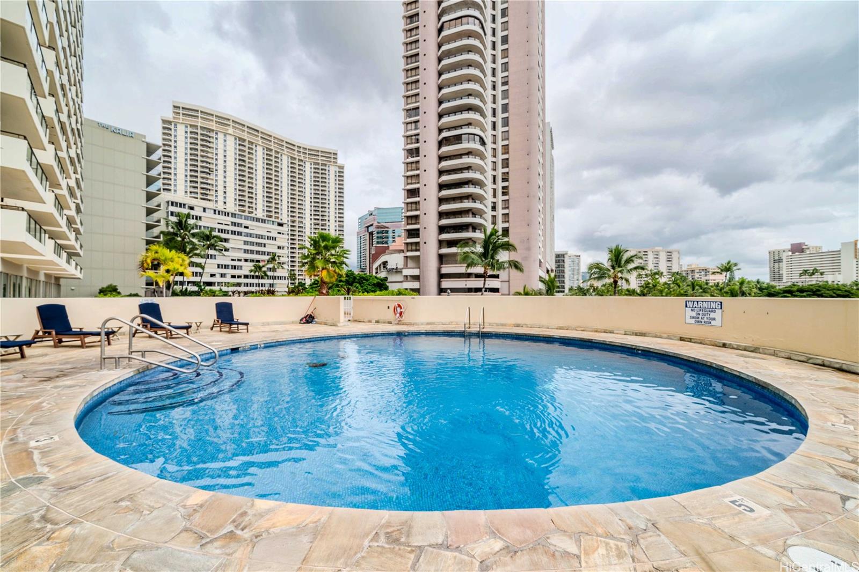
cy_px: 286
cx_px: 430
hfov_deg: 104.3
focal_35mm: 14
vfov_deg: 81.2
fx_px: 334
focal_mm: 14
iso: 100
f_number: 9
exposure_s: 1/1000
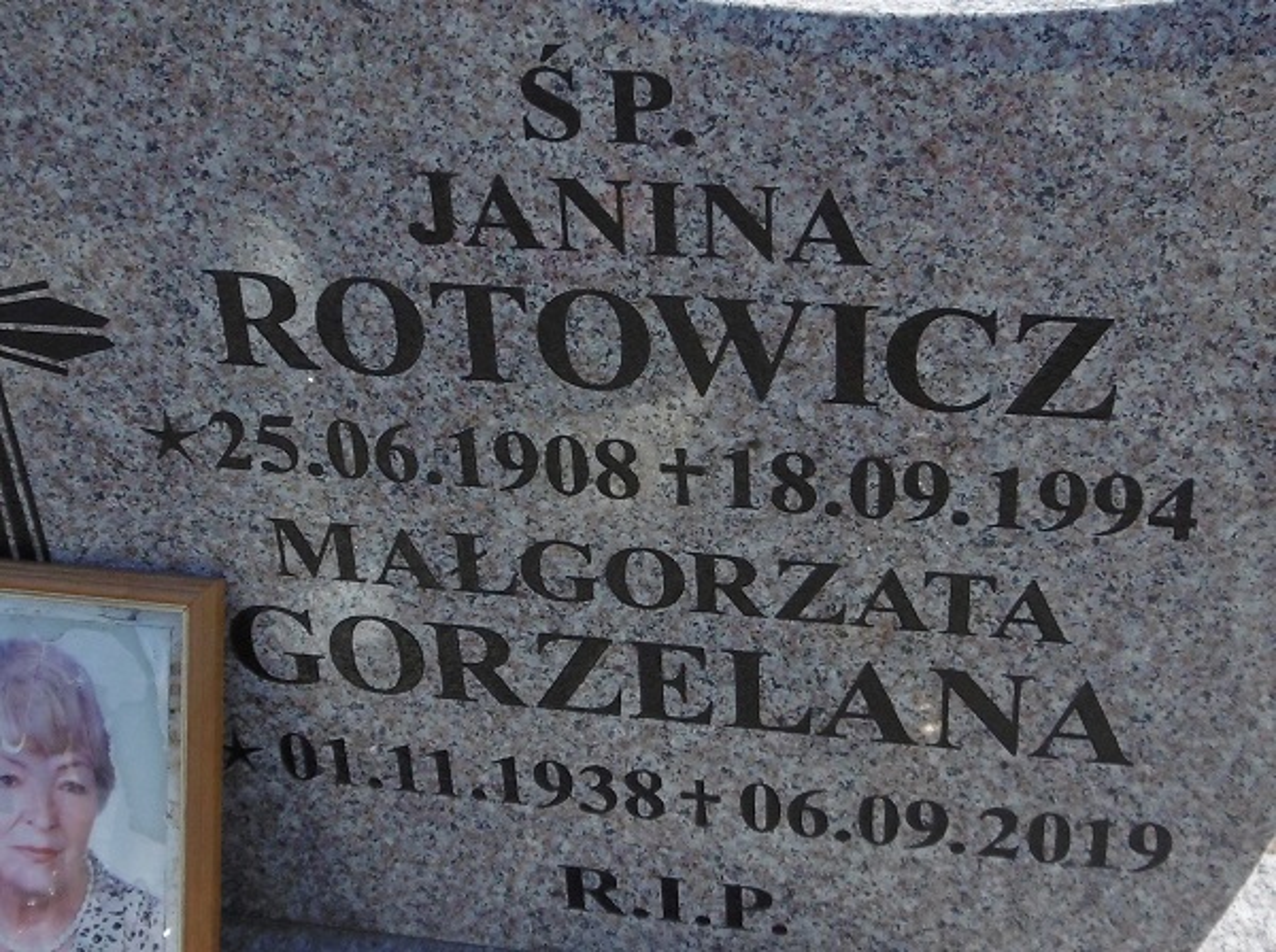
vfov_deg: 56.7
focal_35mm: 24
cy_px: 476
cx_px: 638
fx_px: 883
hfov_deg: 71.7
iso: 100
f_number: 3.1
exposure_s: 1/800
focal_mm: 4.3
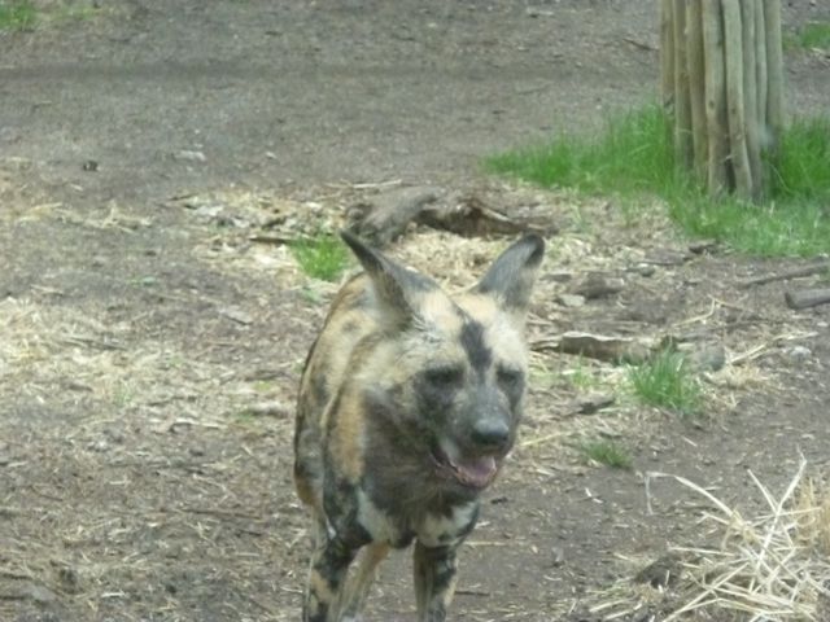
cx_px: 415
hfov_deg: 9.9
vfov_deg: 7.4
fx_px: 4795
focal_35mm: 200
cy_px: 311
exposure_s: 1/640
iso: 1600
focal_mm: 36
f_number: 5.9
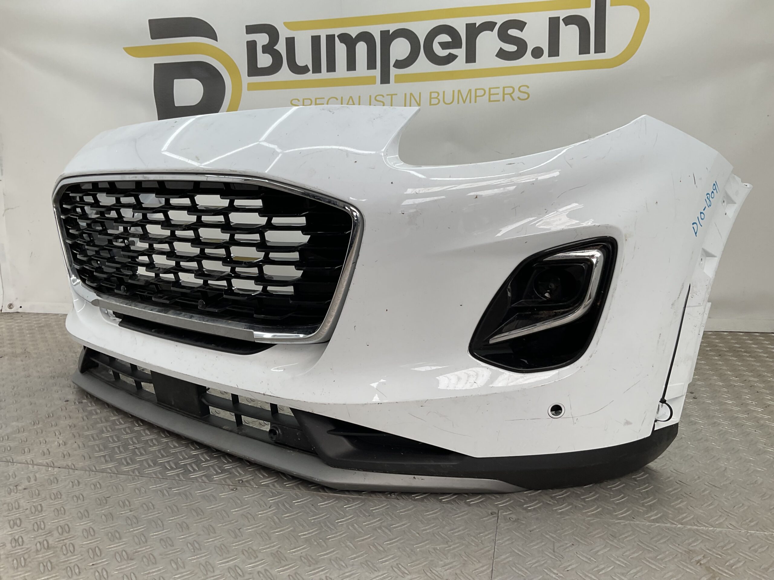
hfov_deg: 61.7
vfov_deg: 48.2
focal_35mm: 29
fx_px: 648
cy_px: 290
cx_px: 387
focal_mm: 3
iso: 16
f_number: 1.8
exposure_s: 1/145
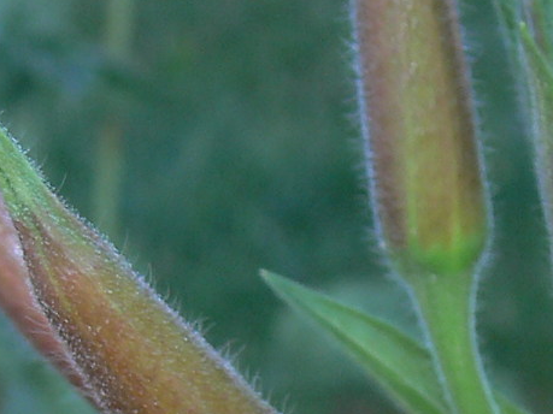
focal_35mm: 204
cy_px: 655
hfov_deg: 9.0
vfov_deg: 7.1
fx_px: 3258
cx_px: 1189
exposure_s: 1/100
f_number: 4
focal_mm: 8.2
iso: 80
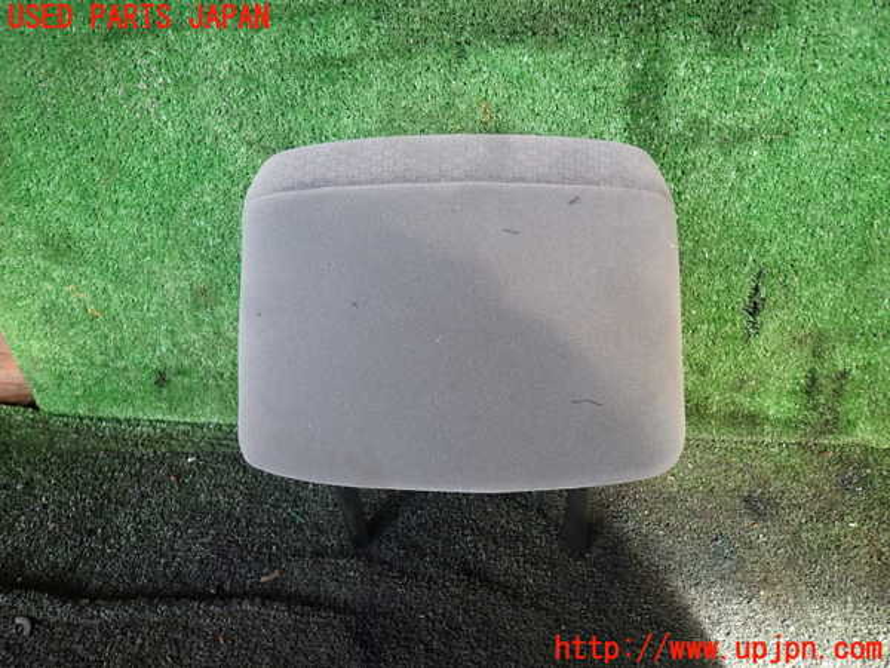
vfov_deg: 54.9
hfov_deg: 69.4
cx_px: 445
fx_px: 643
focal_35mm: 25
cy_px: 334
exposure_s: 1/60
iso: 100
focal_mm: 4.5
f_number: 2
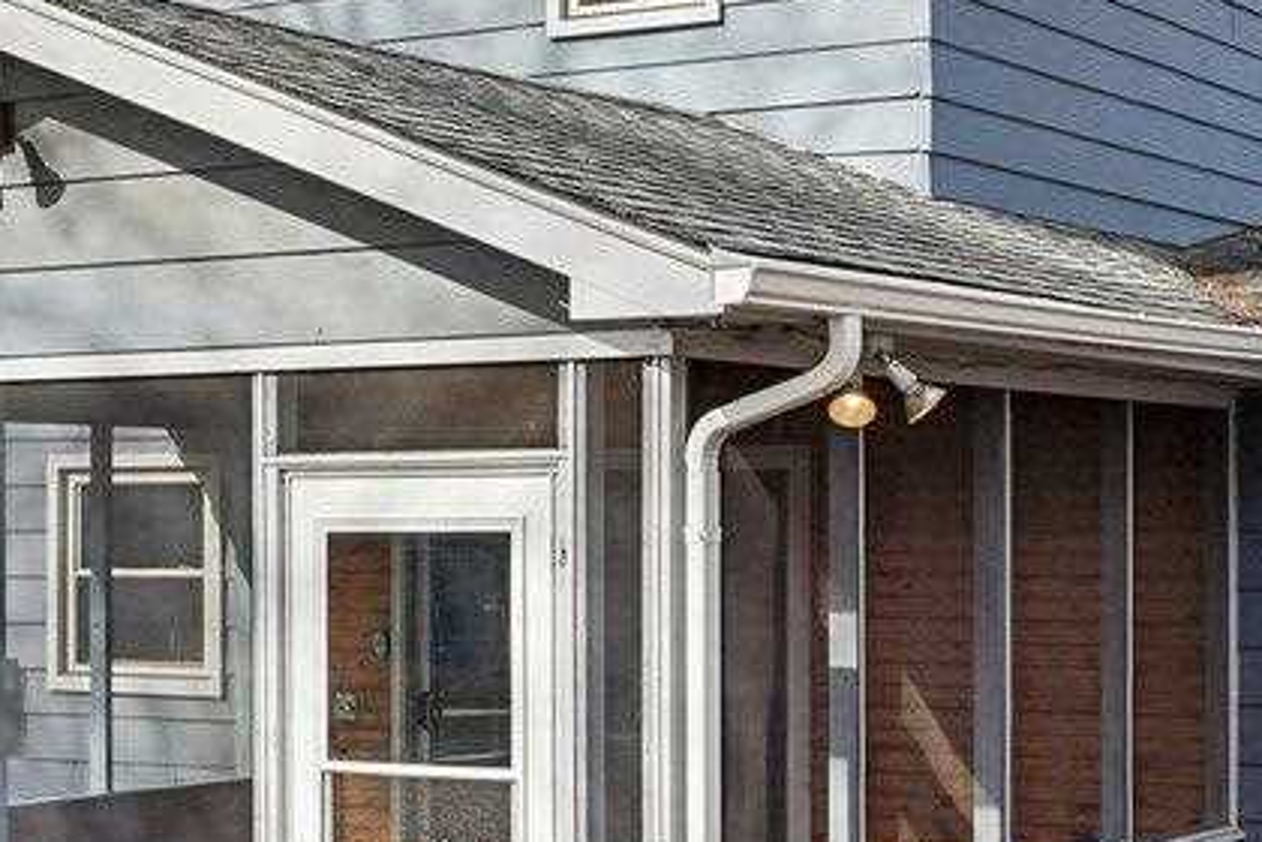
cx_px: 907
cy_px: 528
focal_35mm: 78
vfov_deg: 17.5
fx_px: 2734
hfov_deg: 25.7
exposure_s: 1/125
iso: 100
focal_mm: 16
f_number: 8
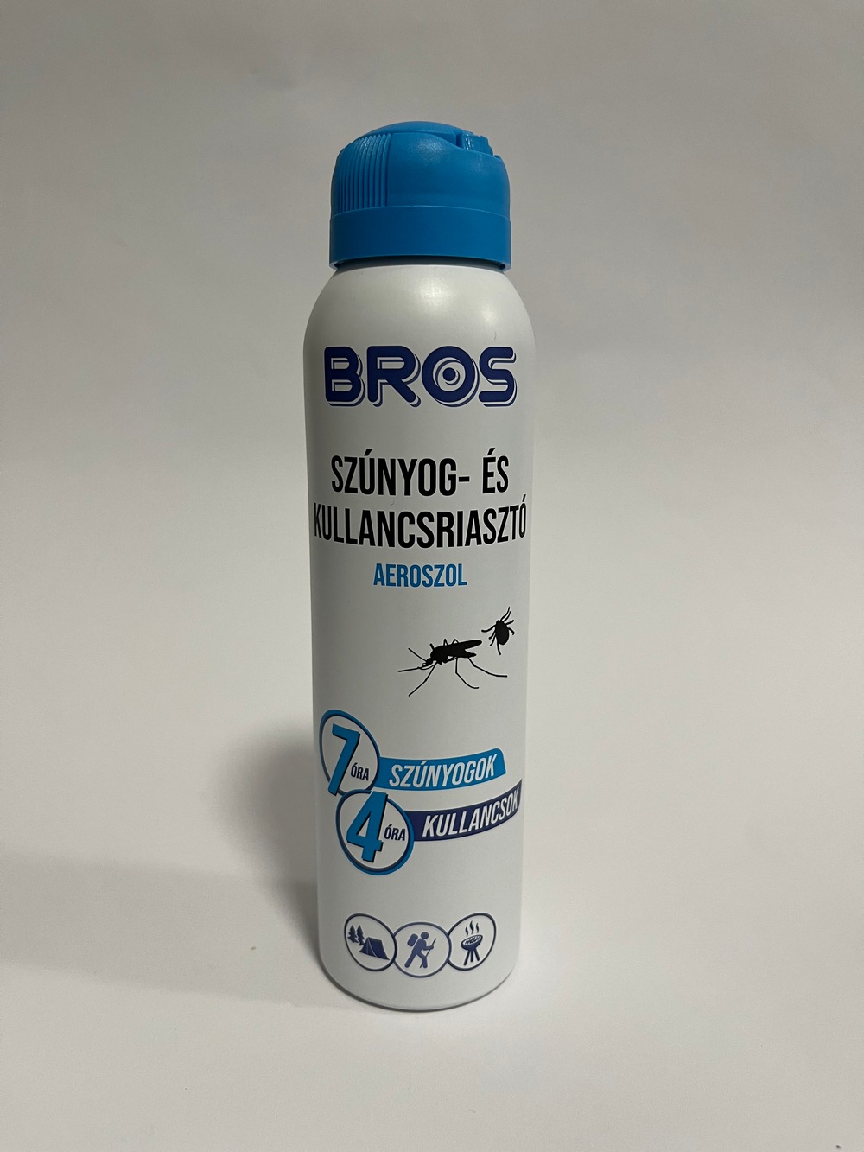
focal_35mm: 26
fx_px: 865
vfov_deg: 67.3
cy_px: 576
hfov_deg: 53.1
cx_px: 432
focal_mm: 5.1
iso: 100
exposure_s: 1/50
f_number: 1.6
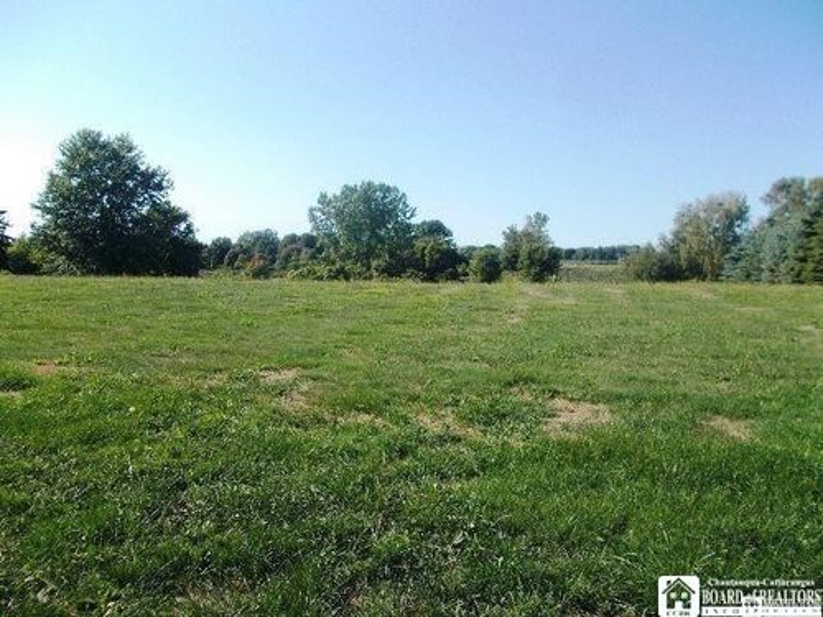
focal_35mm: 26
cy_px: 308
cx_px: 412
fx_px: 618
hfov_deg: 67.3
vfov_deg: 53.1
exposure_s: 1/100
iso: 80
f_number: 8
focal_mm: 4.6
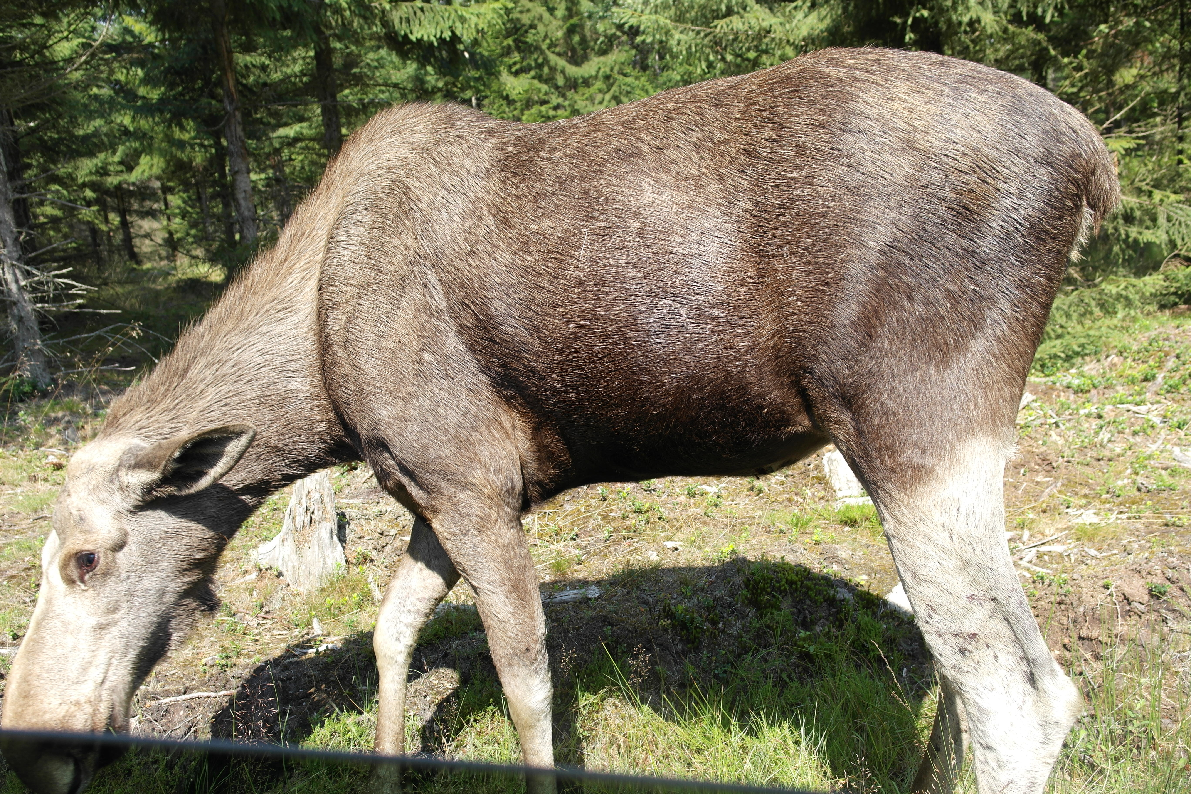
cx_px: 596
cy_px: 397
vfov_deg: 43.6
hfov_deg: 61.9
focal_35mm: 30
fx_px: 992
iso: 100
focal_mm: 20
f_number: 5
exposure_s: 1/160
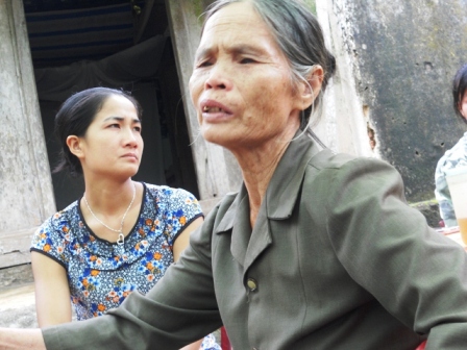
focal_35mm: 54
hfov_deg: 35.5
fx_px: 729
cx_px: 234
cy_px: 175
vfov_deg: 27.0
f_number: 4.8
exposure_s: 1/30
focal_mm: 9.8
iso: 125
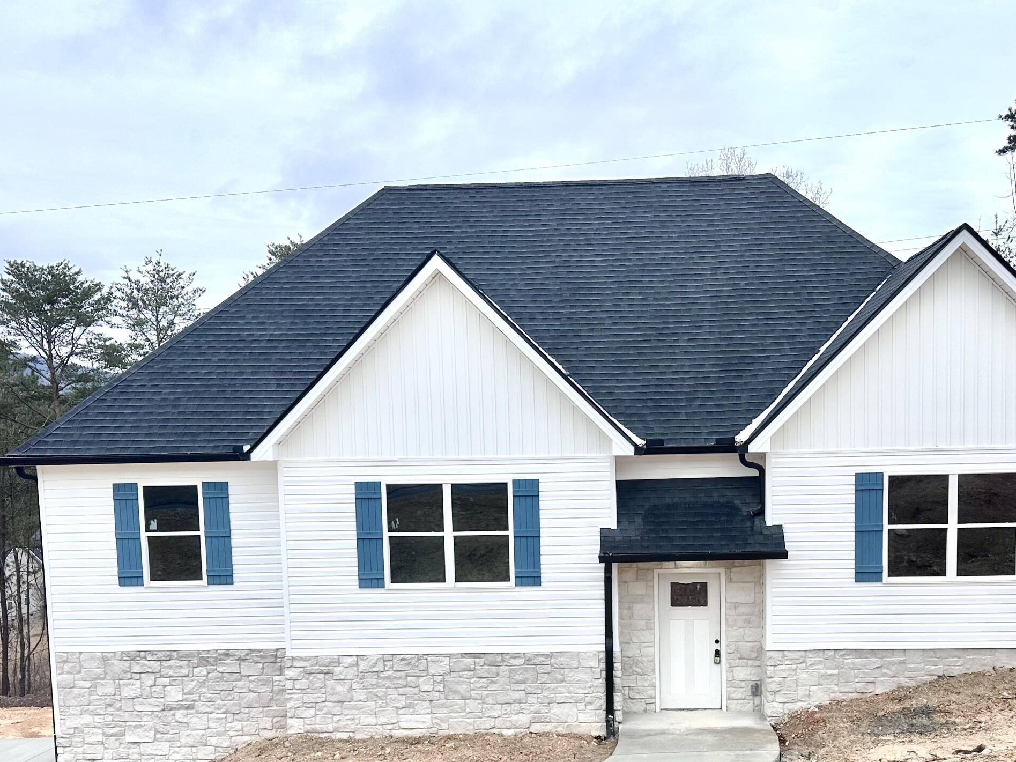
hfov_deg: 48.8
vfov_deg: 37.1
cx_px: 592
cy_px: 538
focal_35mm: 38
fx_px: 1115
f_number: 1.78
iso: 80
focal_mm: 6.86
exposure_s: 1/1845
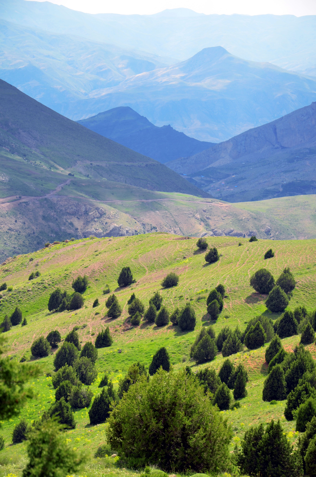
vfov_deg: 17.1
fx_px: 1587
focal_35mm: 120
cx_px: 158
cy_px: 238
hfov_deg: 11.4
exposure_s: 1/320
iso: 200
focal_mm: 80
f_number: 9
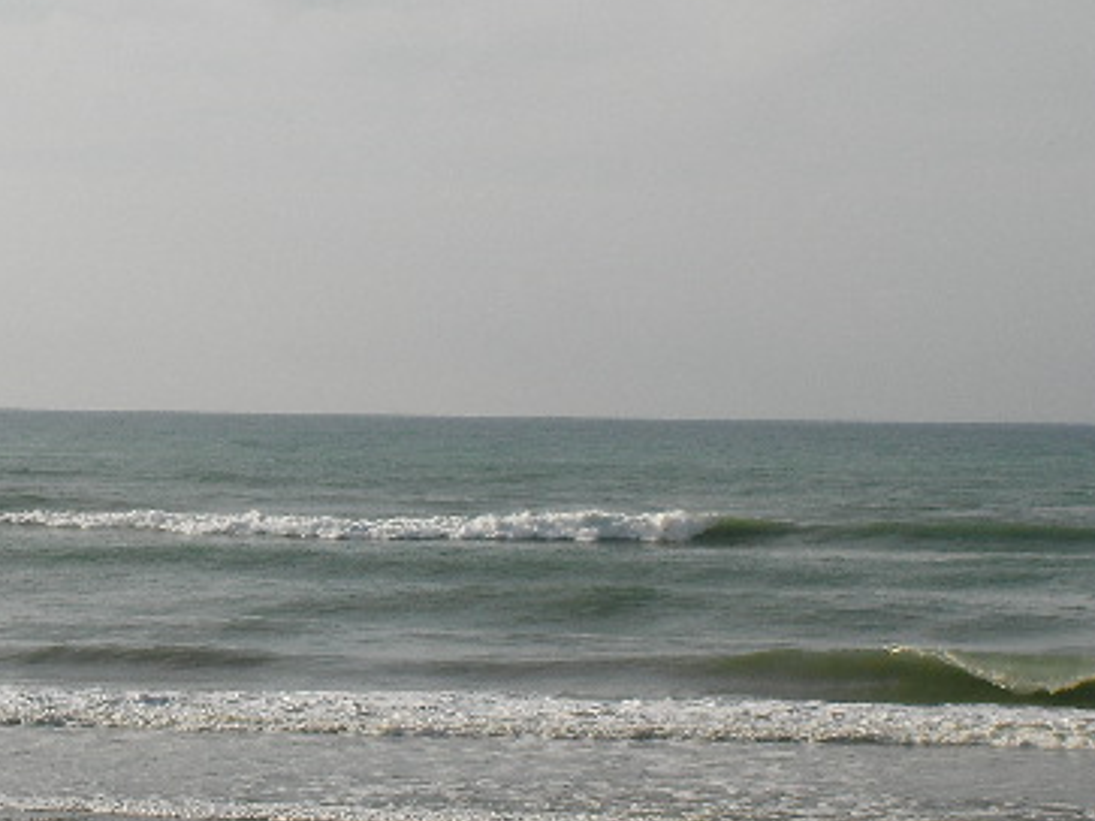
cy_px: 241
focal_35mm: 141
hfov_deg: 14.0
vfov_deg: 10.5
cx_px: 465
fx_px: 4459
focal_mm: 13.3
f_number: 5.9
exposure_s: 1/467
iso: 50
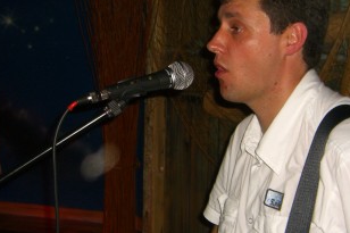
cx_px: 150
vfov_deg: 17.7
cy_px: 109
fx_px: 748
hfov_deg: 26.3
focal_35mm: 77
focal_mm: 7.9
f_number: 2.8
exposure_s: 1/60
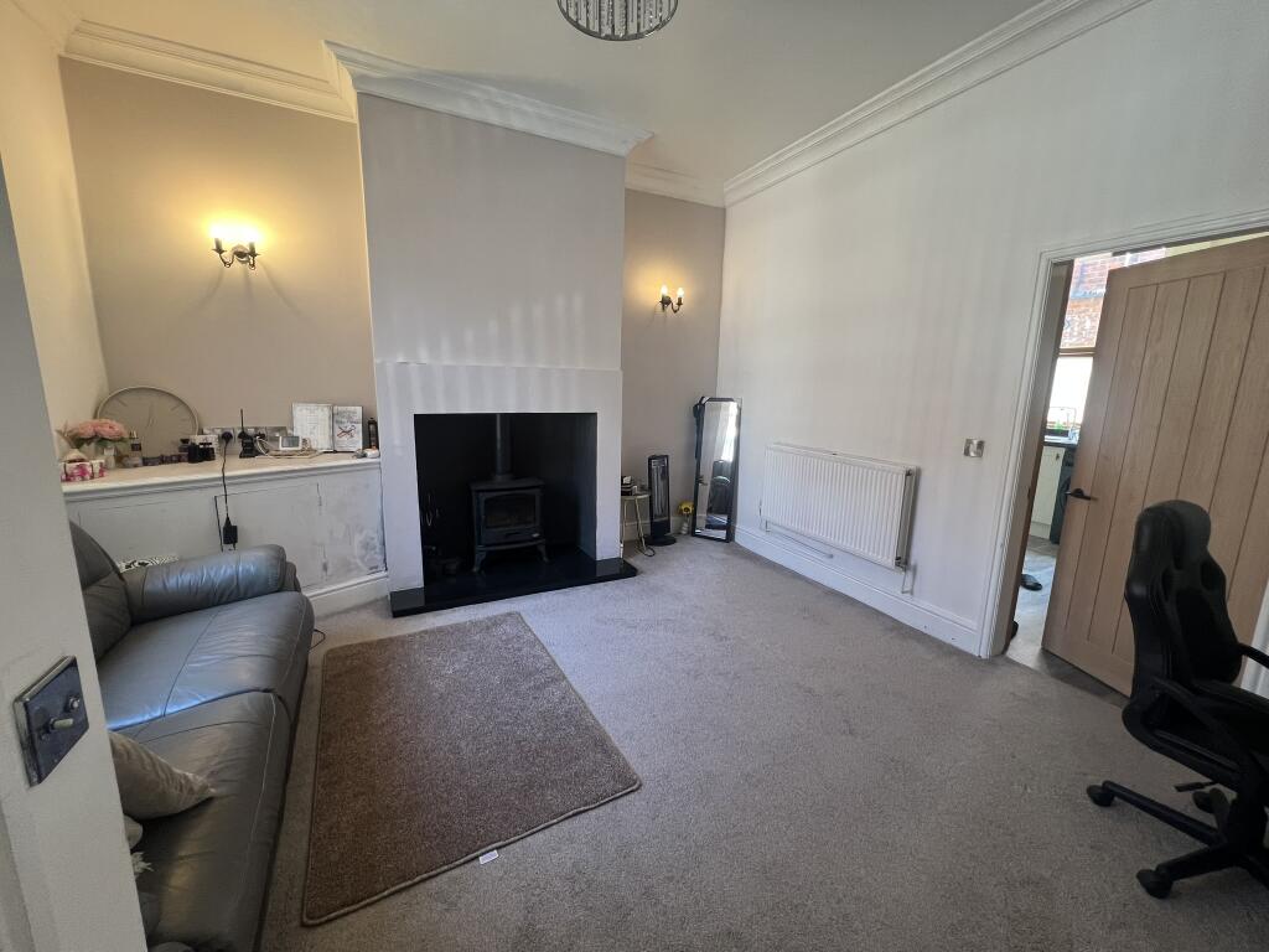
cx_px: 634
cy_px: 476
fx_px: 477
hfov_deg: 106.2
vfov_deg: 89.9
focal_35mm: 13
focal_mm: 1.57
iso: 125
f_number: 1.8
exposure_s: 1/50
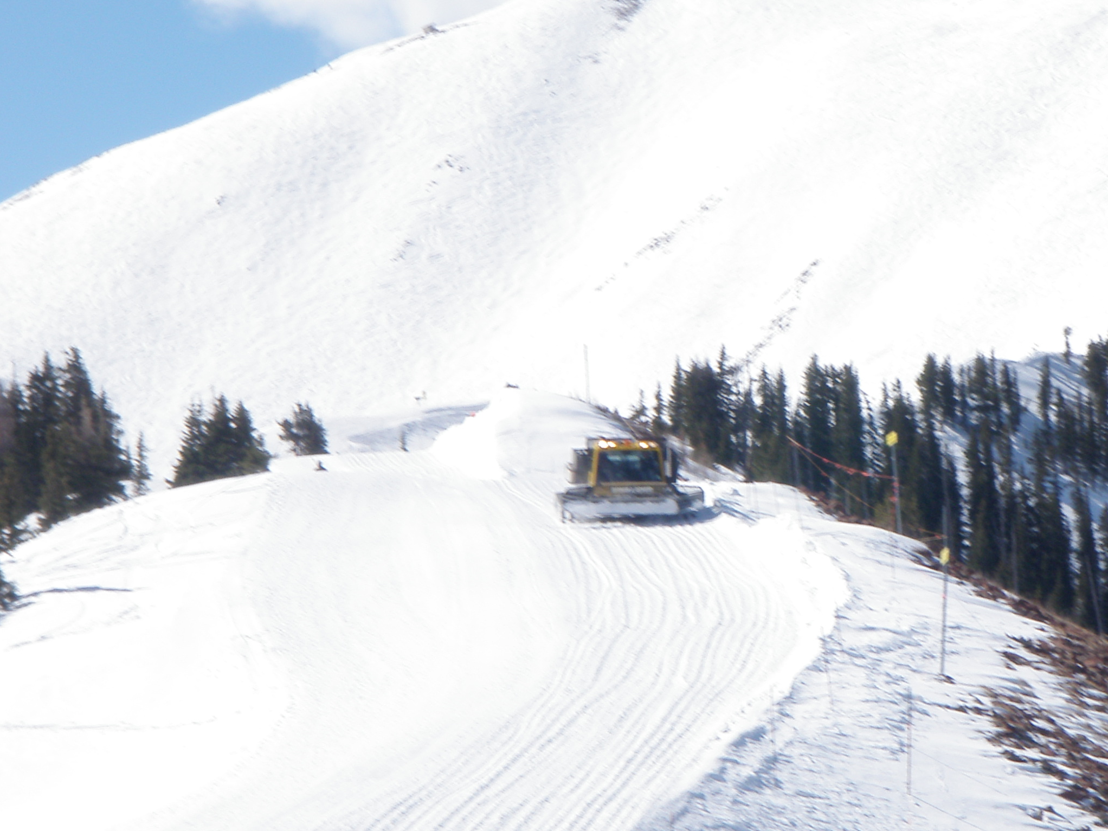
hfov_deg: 10.8
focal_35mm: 182
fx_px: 5826
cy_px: 351
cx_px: 847
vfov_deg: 8.2
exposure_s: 1/200
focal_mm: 18.2
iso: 50
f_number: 7.1
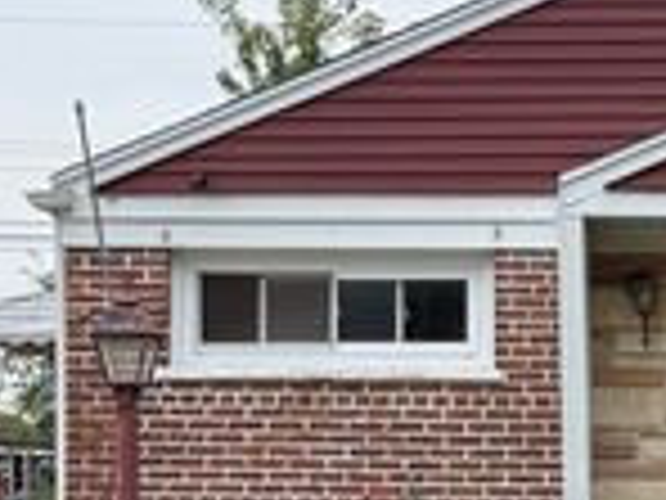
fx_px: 3117
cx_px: 792
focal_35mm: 162
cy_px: 511
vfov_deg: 9.1
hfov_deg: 11.9
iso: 80
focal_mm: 6.76
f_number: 1.78
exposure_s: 1/574
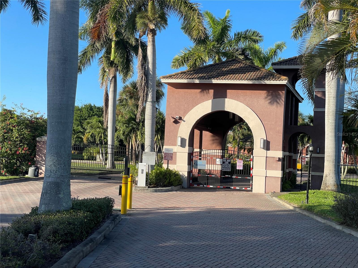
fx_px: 538
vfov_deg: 28.0
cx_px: 179
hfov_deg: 36.8
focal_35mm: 52
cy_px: 134
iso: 25
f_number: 2
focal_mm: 6
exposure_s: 1/978
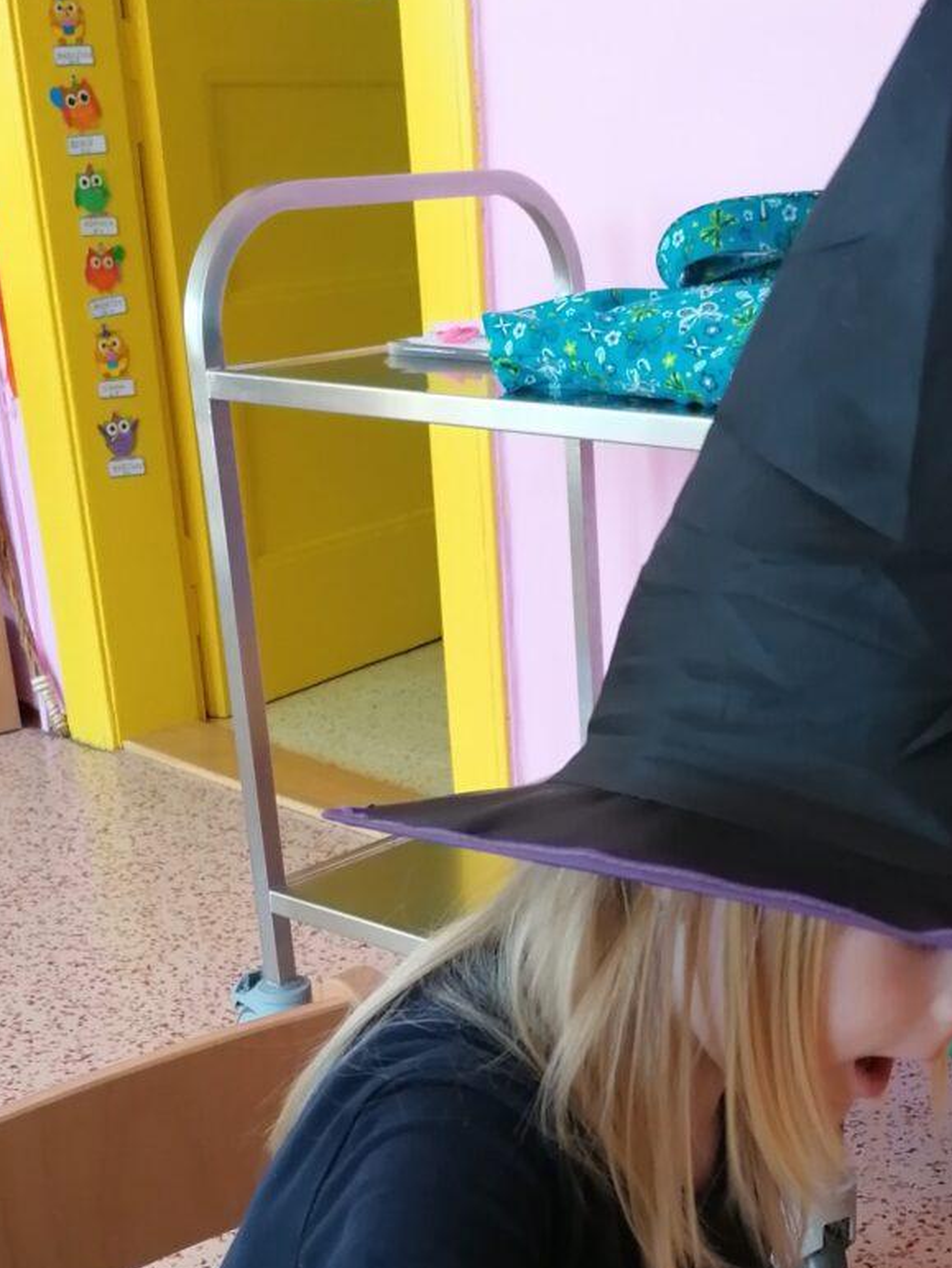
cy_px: 964
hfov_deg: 25.9
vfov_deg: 33.6
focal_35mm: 56
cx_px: 684
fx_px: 2052
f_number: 1.8
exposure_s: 1/100
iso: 160
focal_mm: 4.75
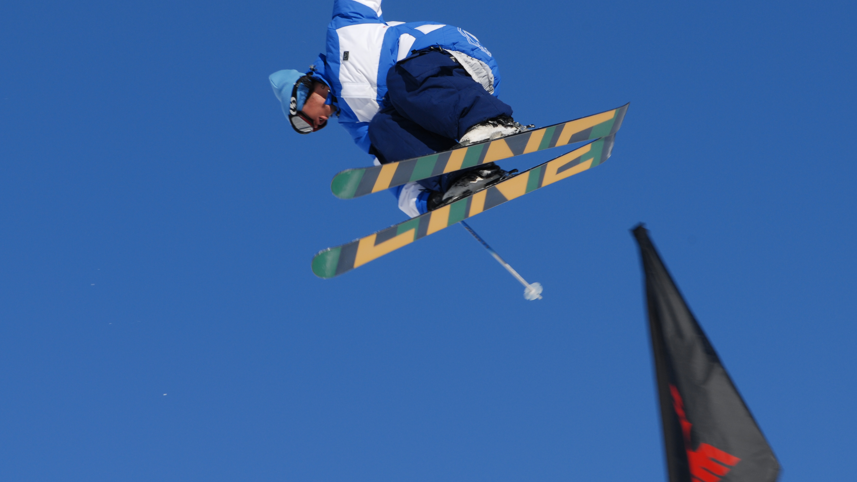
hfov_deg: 8.1
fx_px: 6036
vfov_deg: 4.6
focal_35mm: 266
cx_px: 459
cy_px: 172
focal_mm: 145
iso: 125
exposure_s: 1/320
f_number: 13
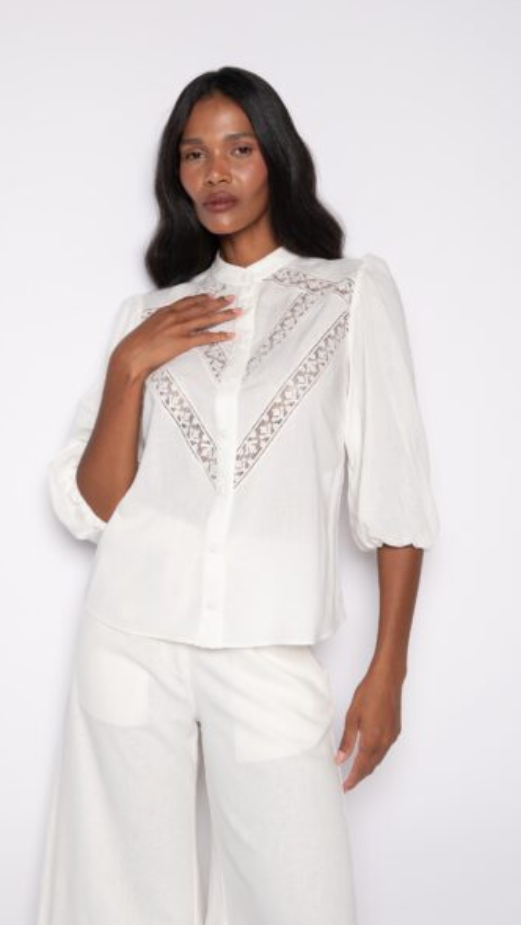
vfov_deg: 42.9
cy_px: 465
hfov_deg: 24.9
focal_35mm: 48
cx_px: 235
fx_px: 1179
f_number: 7.1
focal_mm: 45
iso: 200
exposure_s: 1/160
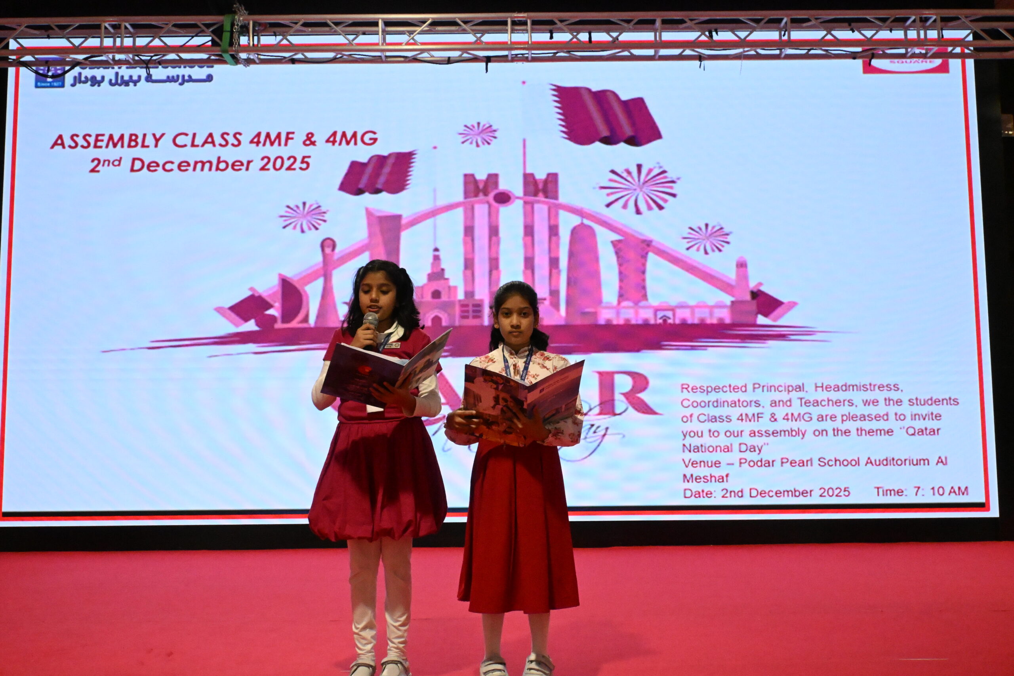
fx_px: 1035
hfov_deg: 52.2
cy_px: 338
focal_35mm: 37
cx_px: 507
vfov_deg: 36.2
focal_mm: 24.5
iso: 11400
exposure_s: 1/320
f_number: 9
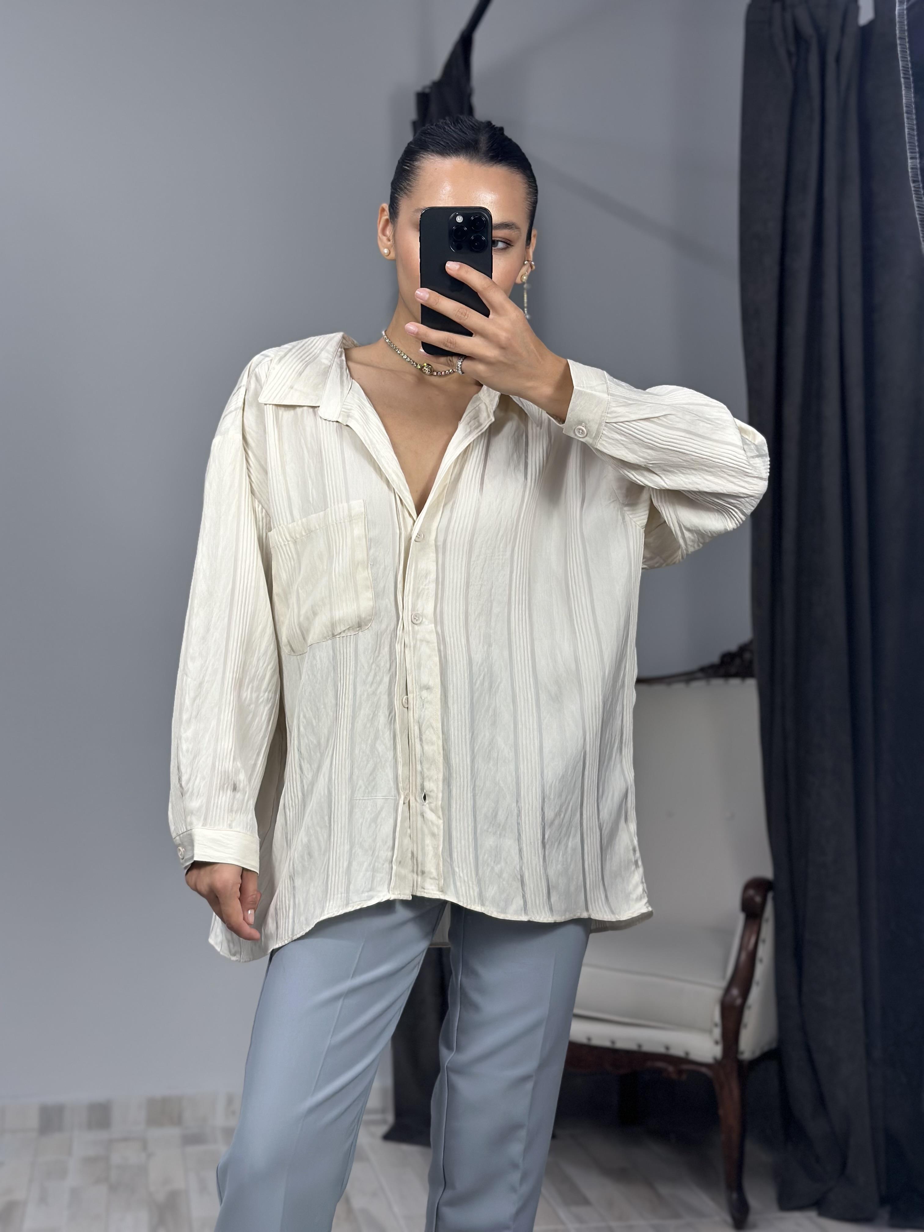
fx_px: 1708
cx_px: 462
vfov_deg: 39.7
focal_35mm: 48
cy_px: 616
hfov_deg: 30.3
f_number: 1.78
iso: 80
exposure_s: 1/141
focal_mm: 6.86
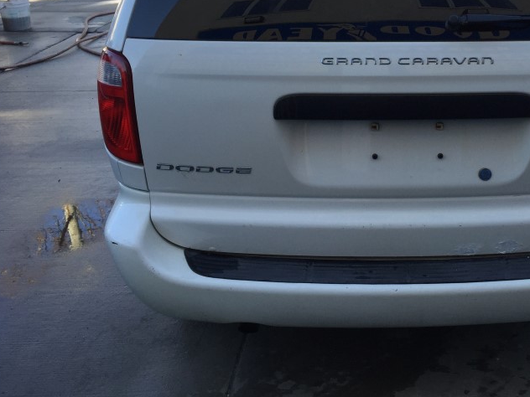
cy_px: 103
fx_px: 720
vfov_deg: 30.4
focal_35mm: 47
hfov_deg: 39.3
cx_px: 403
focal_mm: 4.15
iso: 32
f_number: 2.2
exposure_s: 1/373
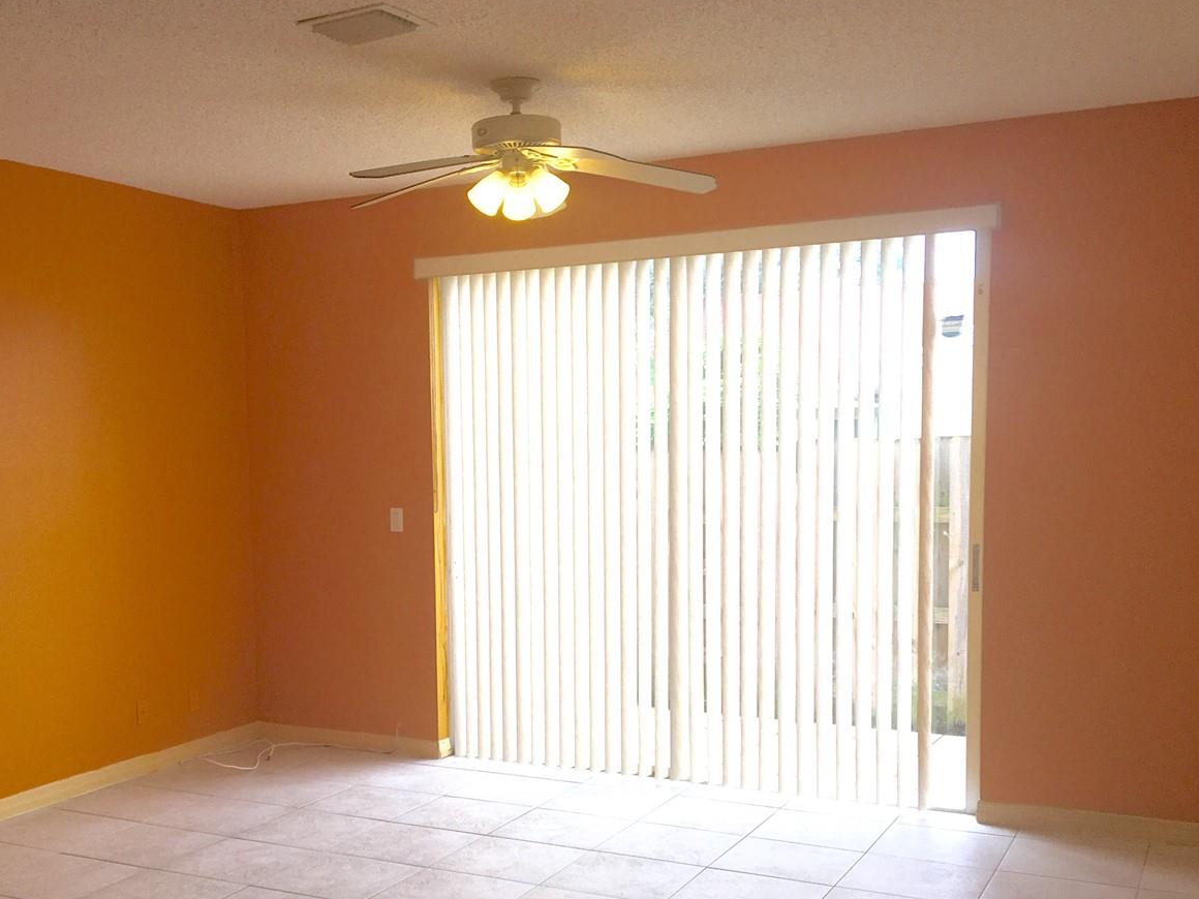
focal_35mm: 40
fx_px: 1385
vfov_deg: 35.7
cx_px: 464
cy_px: 576
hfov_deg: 46.5
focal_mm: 4.15
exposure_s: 1/120
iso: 25
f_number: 2.2
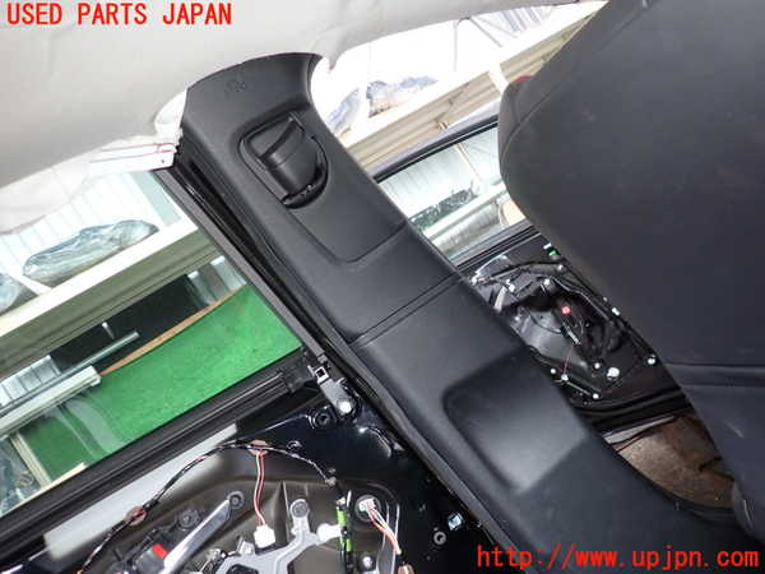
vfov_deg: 54.9
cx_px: 382
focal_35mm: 25
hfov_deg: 69.4
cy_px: 287
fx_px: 552
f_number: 2
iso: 200
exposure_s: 1/60
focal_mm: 4.5
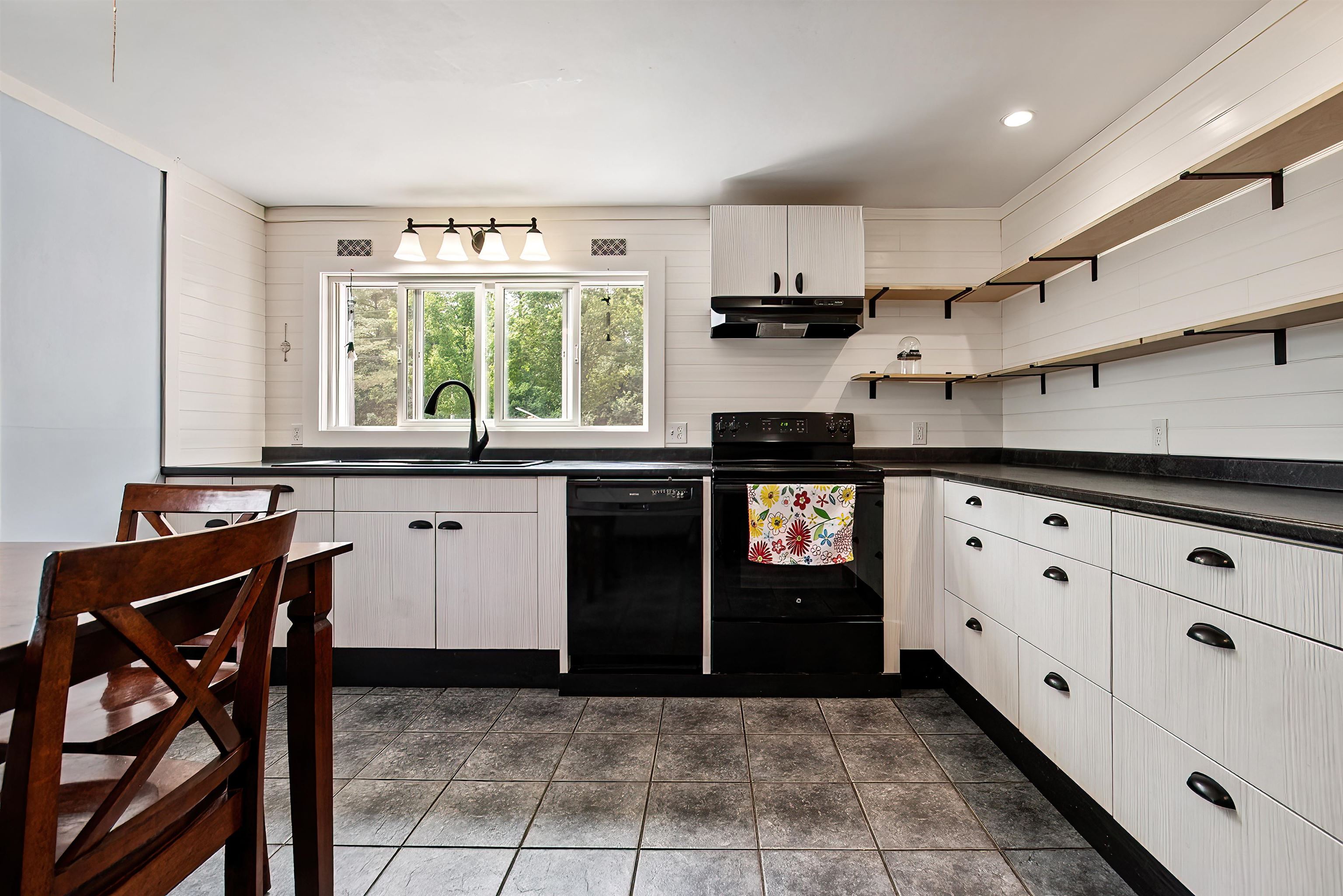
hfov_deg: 100.4
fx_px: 560
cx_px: 672
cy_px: 448
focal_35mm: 15
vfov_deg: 77.3
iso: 400
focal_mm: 10
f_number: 10
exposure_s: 1/30
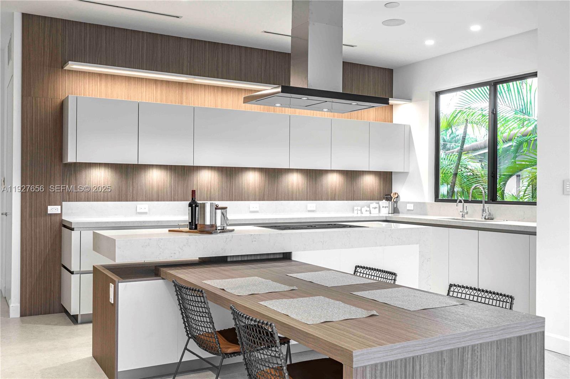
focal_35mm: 35
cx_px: 285
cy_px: 190
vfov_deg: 37.8
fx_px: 554
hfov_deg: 54.5
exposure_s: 1/5
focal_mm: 35
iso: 100
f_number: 5.6
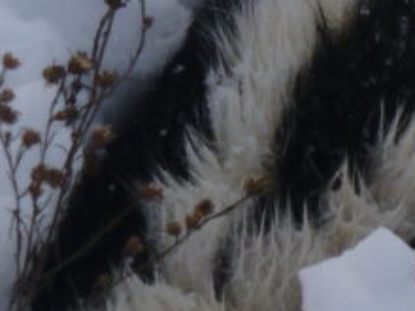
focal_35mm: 563
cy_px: 17
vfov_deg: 2.6
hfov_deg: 3.5
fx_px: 6750
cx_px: 526
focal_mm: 21.7
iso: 100
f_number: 5.1
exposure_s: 1/500
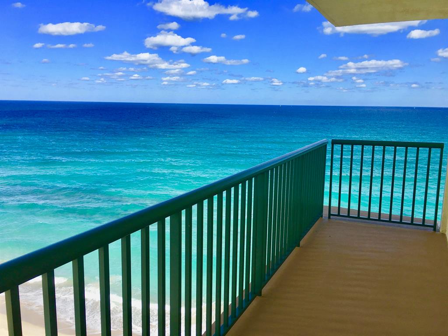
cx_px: 224
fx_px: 375
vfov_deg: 48.2
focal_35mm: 29
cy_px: 168
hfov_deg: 61.7
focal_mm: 4.15
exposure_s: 1/1261
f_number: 2.2
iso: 25
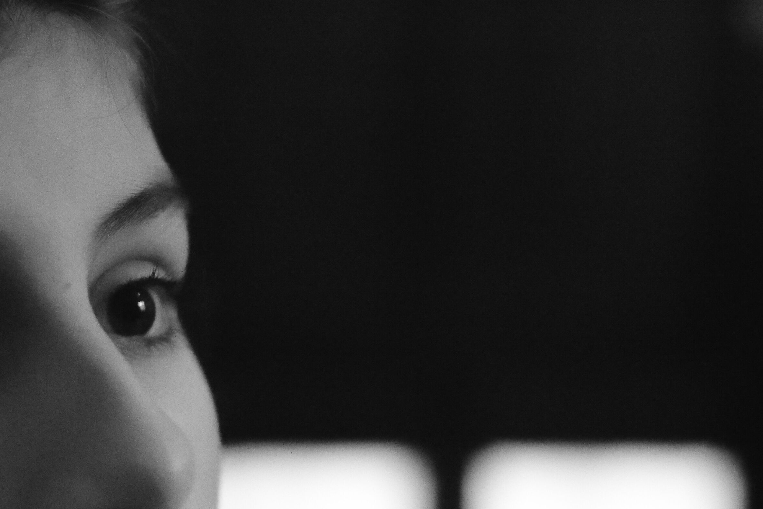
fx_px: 1611
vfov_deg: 17.9
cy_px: 252
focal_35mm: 76
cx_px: 384
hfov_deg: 26.6
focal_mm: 50
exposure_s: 1/1000
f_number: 2.8
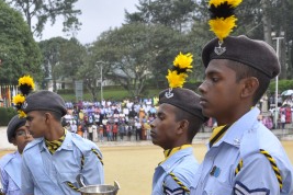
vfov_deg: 13.3
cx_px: -23
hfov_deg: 19.4
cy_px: 207
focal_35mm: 101
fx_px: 822
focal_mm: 30
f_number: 7.1
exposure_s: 1/100
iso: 200
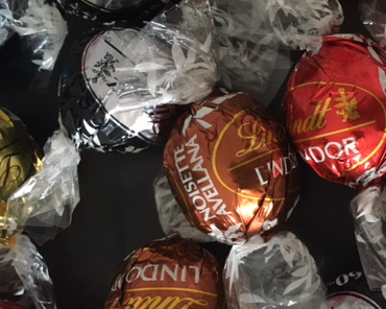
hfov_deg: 36.9
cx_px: 301
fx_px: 560
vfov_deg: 30.8
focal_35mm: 49
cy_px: 143
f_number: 2.2
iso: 400
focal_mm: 4.15
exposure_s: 1/17
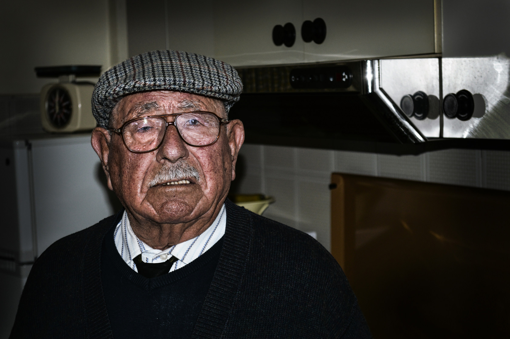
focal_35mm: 72
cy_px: 170
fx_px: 1019
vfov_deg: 18.9
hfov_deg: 28.1
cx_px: 255
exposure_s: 1/200
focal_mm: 48
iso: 400
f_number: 5.3
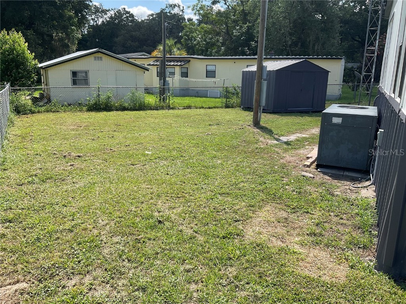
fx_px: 340
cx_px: 203
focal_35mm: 29
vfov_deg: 48.2
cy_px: 152
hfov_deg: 61.7
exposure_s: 1/1121
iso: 16
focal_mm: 3
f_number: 1.8
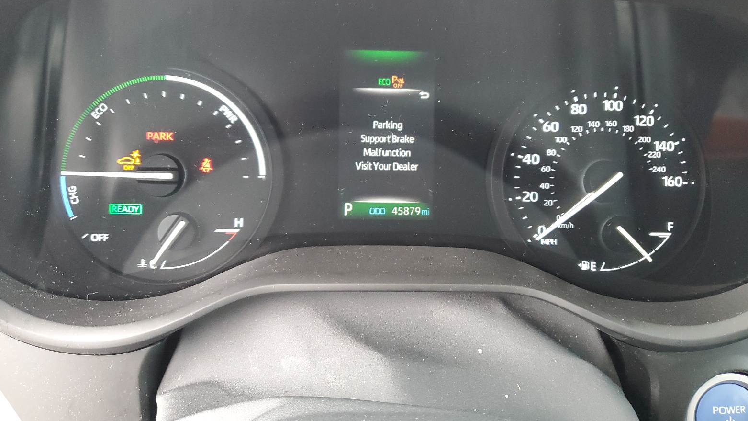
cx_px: 376
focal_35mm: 29
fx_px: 575
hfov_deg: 66.1
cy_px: 160
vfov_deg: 39.9
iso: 340
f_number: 1.5
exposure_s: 1/60.2
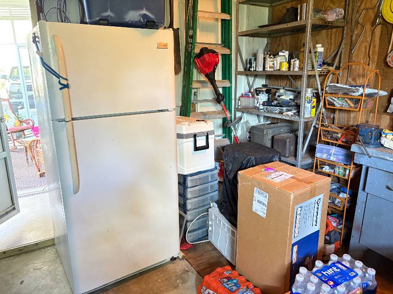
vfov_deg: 53.0
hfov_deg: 67.3
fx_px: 295
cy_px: 147
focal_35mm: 26
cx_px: 196
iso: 800
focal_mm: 5.96
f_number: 1.6
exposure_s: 1/30
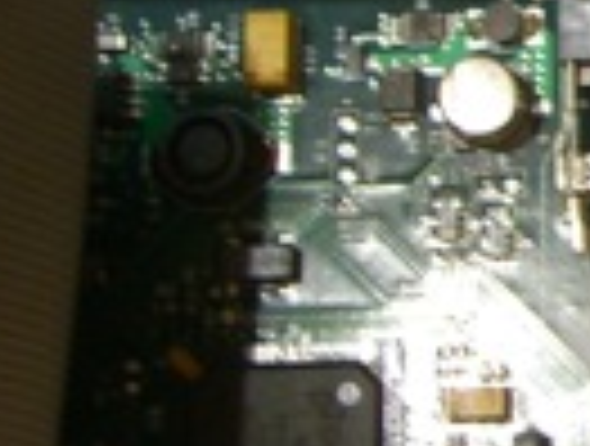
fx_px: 3162
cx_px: 1090
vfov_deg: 8.1
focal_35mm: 185
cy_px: 126
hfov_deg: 10.0
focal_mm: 7.9
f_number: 2.8
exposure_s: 1/13
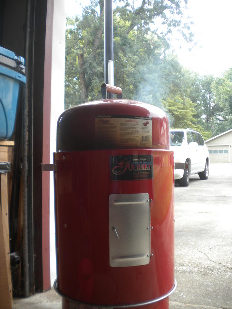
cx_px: 116
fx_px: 313
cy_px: 154
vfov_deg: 52.6
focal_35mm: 35
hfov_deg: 40.7
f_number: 3.1
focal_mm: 6.3
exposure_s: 1/81.5
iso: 80
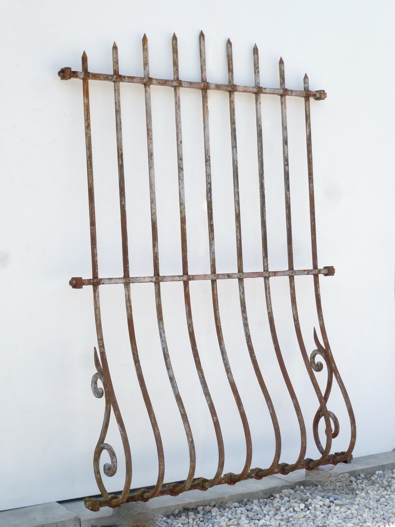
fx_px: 928
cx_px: 198
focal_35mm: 61
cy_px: 264
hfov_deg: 24.0
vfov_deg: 31.7
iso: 100
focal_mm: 10.9
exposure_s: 1/200
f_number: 4.5
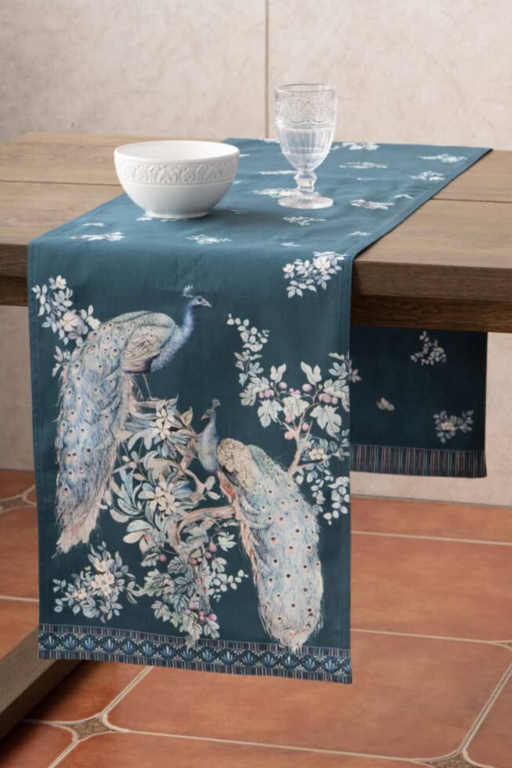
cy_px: 358
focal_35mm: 128
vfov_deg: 16.0
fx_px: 2730
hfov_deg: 10.7
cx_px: 251
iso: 320
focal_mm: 105
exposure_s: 1/160
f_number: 13
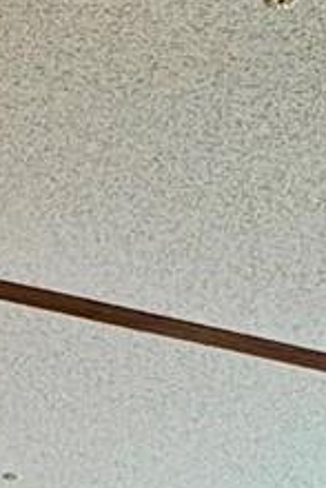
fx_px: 1437
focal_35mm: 106
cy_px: 943
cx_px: -594
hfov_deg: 10.2
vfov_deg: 15.7
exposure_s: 1/60
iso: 400
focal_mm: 2.22
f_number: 2.2
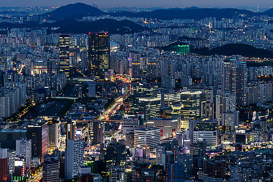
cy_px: 91
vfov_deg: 10.2
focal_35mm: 135
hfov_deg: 15.2
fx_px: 1024
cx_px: 136
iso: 100
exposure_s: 8
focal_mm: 135
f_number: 13
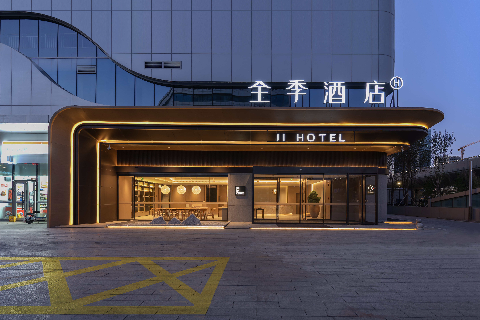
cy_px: 160
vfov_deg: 70.4
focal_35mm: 17
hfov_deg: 93.3
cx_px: 240
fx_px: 227
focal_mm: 17
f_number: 4
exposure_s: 1/3
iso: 100
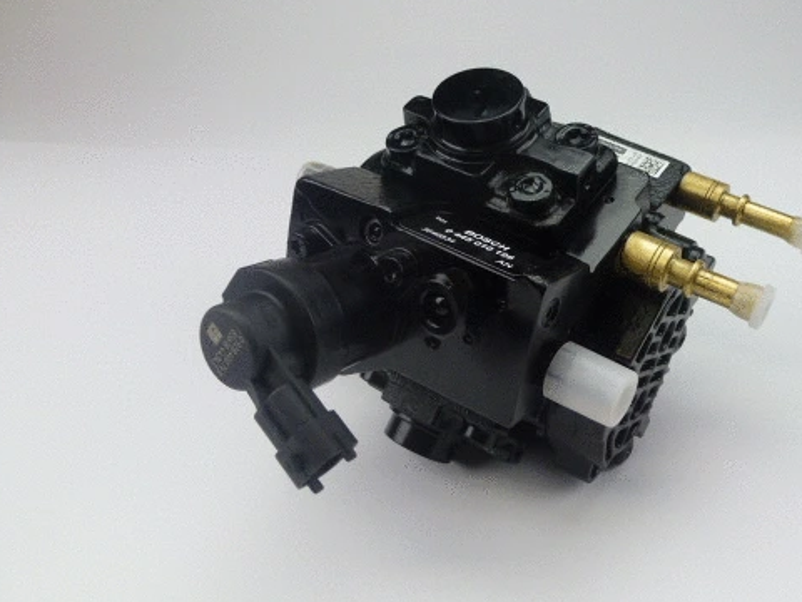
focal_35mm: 32
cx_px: 510
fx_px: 741
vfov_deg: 44.1
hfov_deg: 56.0
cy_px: 339
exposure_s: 1/60
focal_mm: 4.3
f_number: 3.3
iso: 100
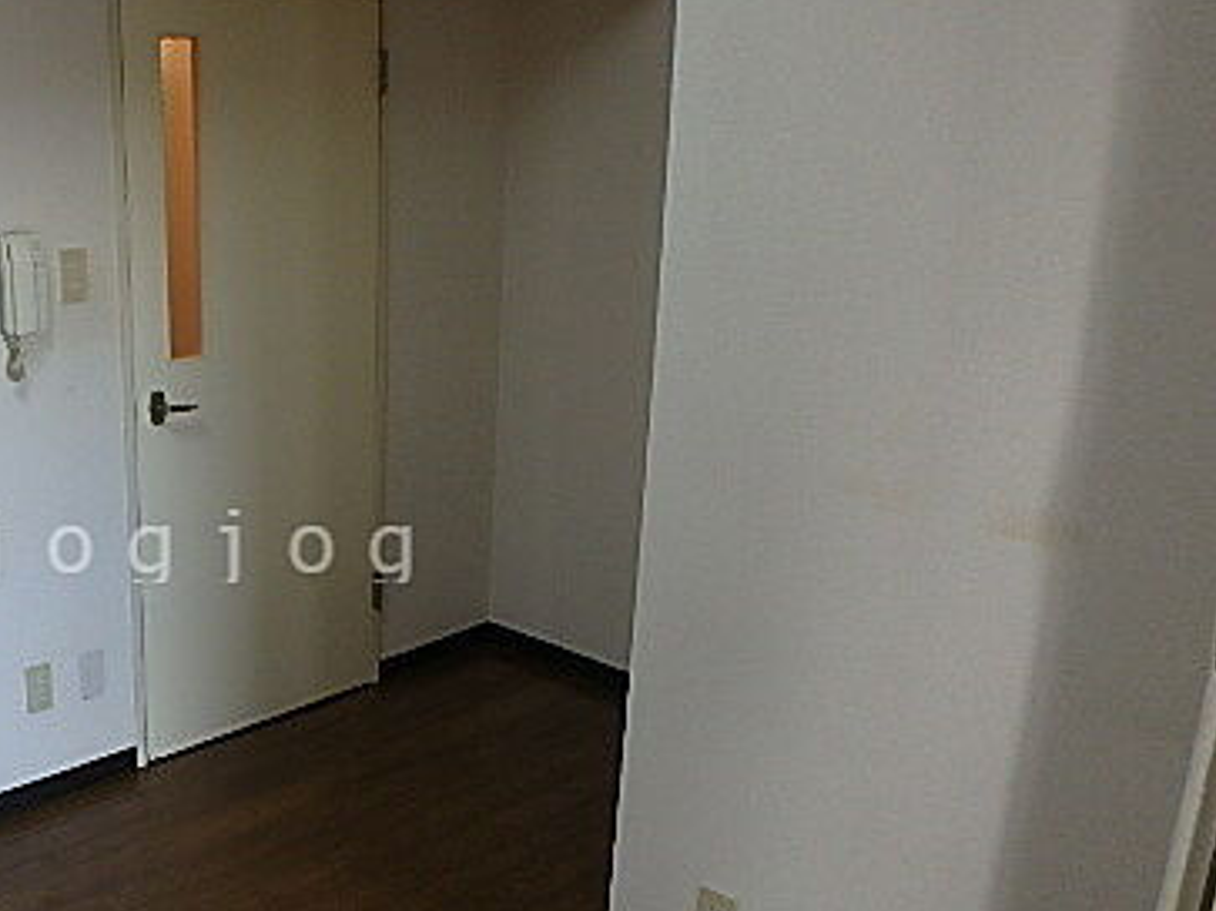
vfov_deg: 38.5
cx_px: 201
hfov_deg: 46.8
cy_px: 543
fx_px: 1299
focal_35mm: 37
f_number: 3.5
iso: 200
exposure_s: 1/30
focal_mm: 3.7
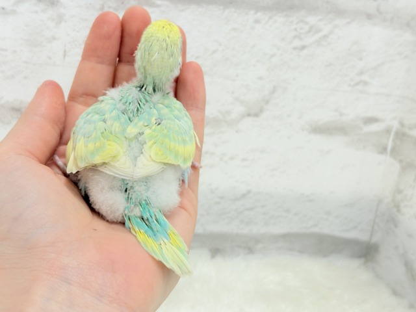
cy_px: 156
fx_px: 625
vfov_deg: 28.0
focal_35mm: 52
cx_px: 208
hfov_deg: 36.8
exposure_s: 1/50
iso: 32
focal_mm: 5.96
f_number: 1.6
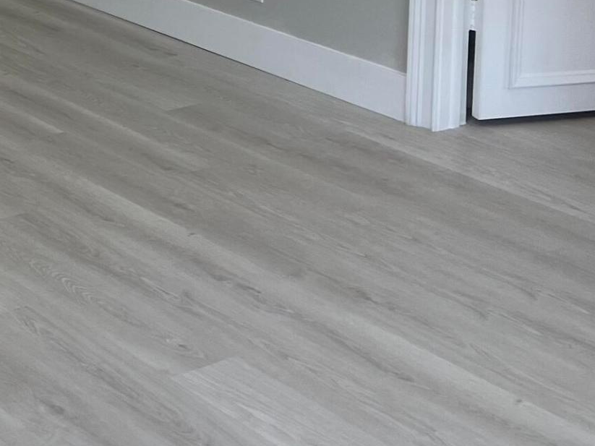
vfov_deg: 15.0
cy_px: -228
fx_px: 1564
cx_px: -139
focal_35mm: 91
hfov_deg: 20.1
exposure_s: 1/163
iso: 50
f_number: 1.5
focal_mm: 5.7
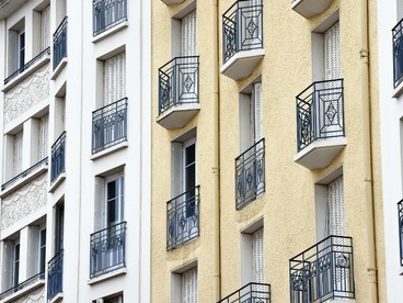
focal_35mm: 148
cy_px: 152
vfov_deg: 10.0
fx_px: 1723
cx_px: 199
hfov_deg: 13.3
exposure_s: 1/250
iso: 200
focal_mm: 135
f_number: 8
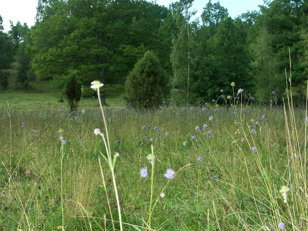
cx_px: 154
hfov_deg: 27.4
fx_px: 632
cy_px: 116
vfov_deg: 20.7
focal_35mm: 71
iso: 200
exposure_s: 1/640
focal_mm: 18.19
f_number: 4.5
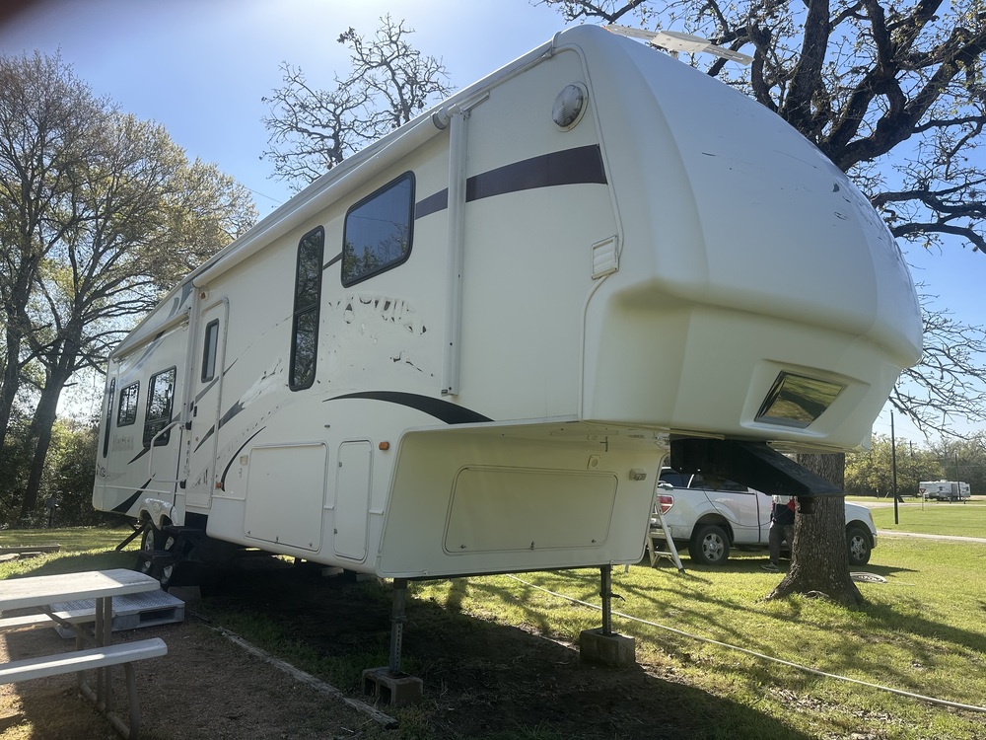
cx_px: 493
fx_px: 684
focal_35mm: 24
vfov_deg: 56.8
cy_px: 370
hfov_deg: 71.6
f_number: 1.78
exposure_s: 1/2469
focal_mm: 6.86
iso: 80
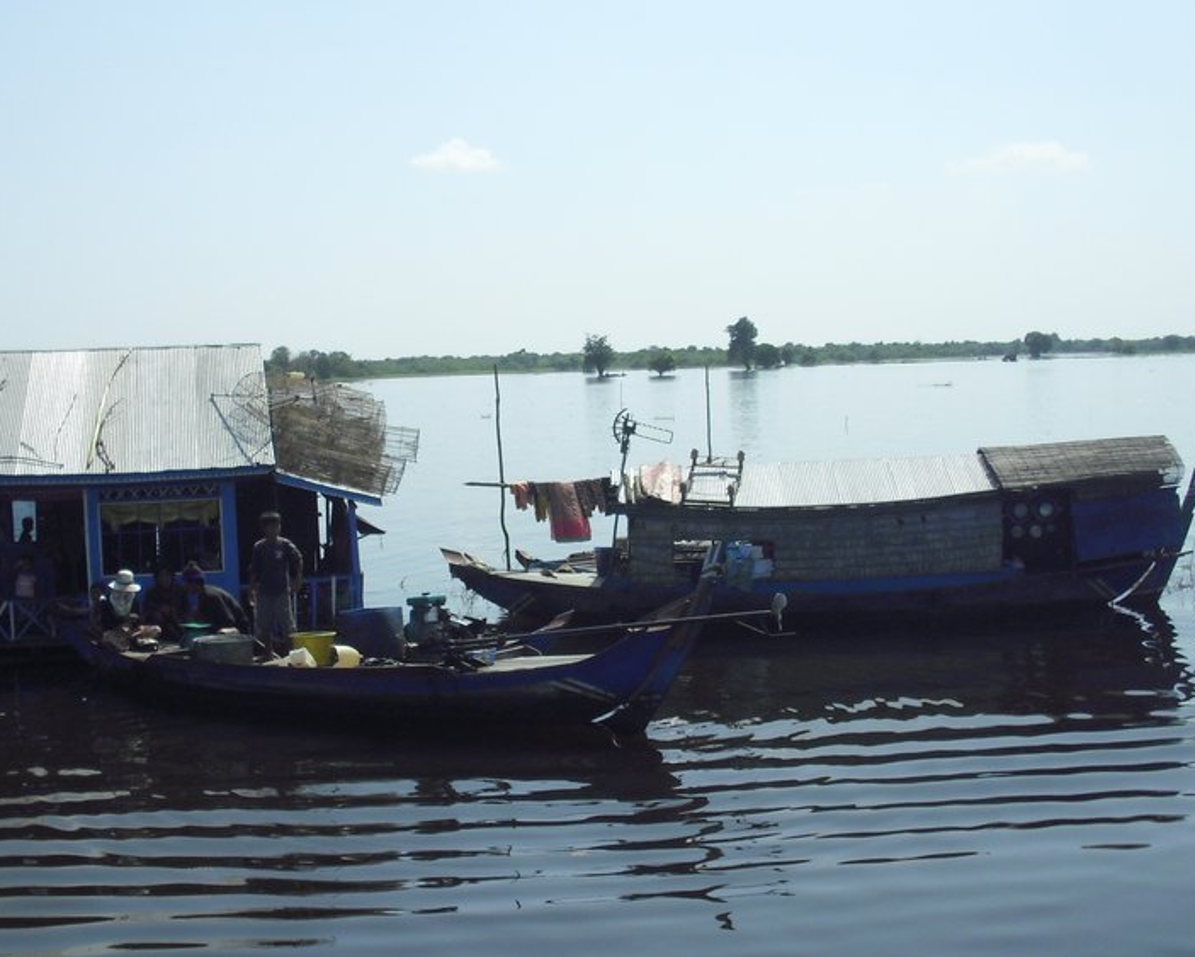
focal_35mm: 54
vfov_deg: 28.1
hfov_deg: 34.7
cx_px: 510
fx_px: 1911
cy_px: 490
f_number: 8
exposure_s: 1/320
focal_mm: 6.2
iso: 100
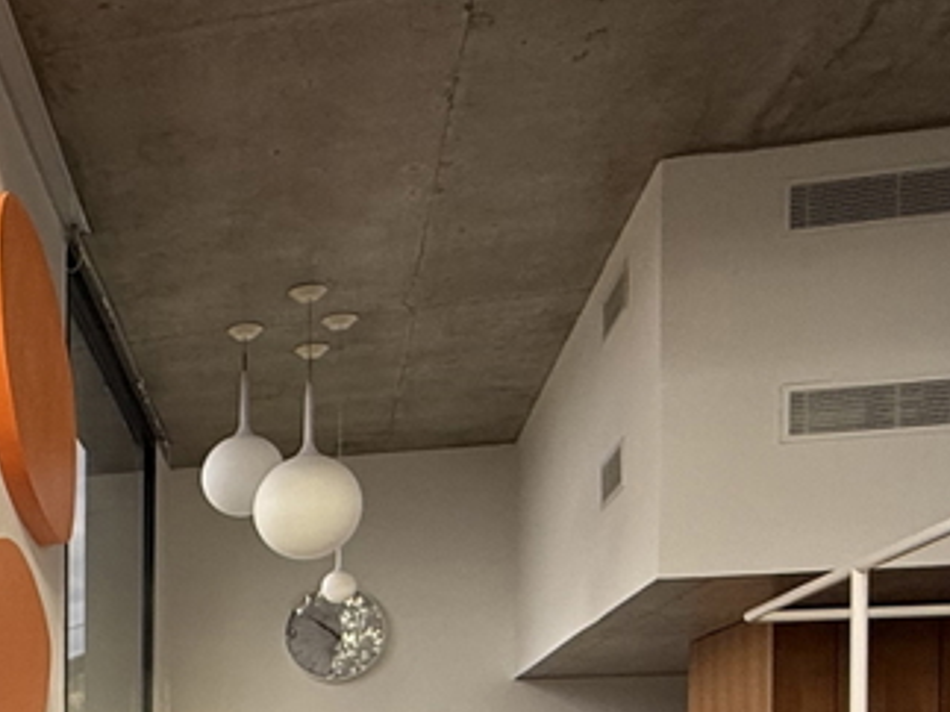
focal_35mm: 52
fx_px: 1427
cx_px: -168
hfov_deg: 31.4
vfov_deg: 25.5
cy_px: 824
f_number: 2.2
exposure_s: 1/99
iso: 100
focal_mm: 2.22
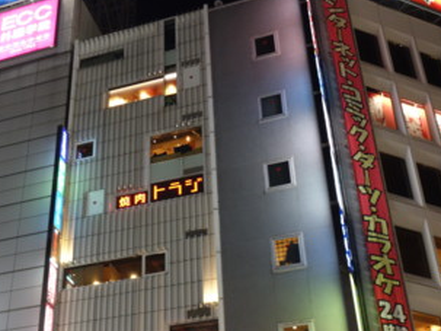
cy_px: 185
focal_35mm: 60
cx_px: 131
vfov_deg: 24.4
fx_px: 764
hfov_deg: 31.8
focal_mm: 15.64
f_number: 3.2
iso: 800
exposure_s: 1/25
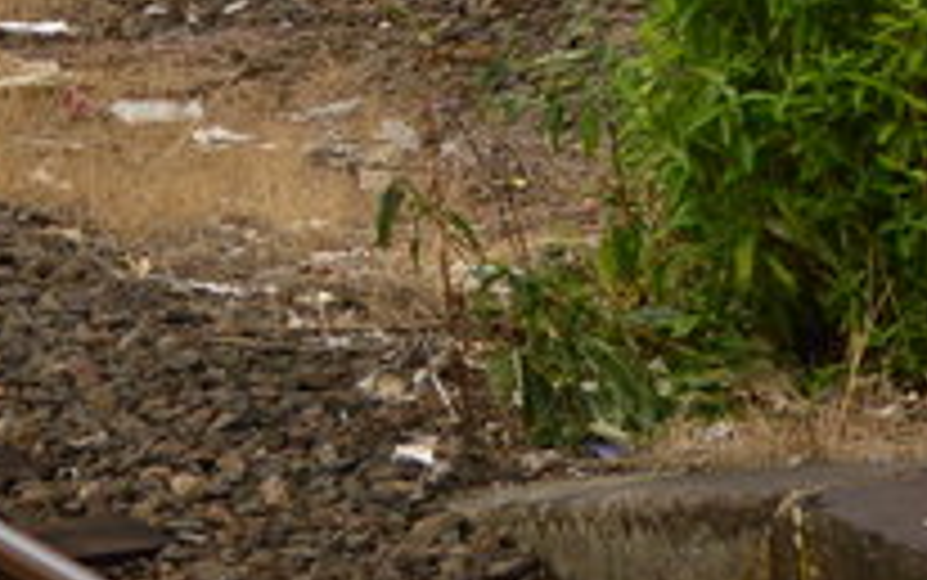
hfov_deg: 7.4
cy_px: -964
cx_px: 472
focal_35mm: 284
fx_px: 7179
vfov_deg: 4.5
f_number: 5.6
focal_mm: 32
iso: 200
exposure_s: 1/640
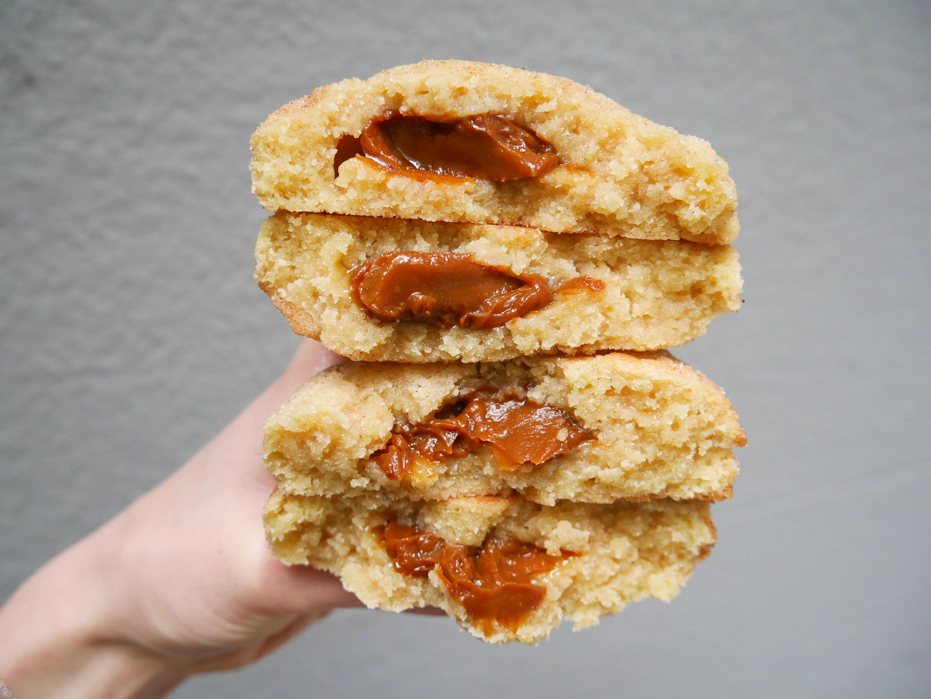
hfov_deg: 56.8
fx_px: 861
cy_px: 350
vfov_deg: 44.2
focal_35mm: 32
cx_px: 466
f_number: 3.6
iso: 640
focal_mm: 16
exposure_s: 1/60
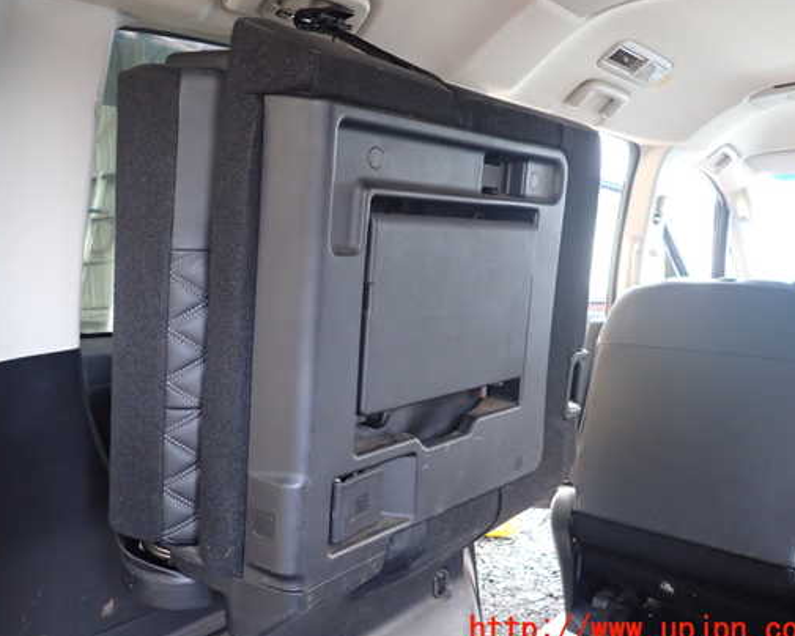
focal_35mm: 29
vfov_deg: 49.9
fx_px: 682
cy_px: 296
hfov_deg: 60.3
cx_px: 353
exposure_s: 1/30
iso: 500
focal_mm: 4.5
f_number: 2
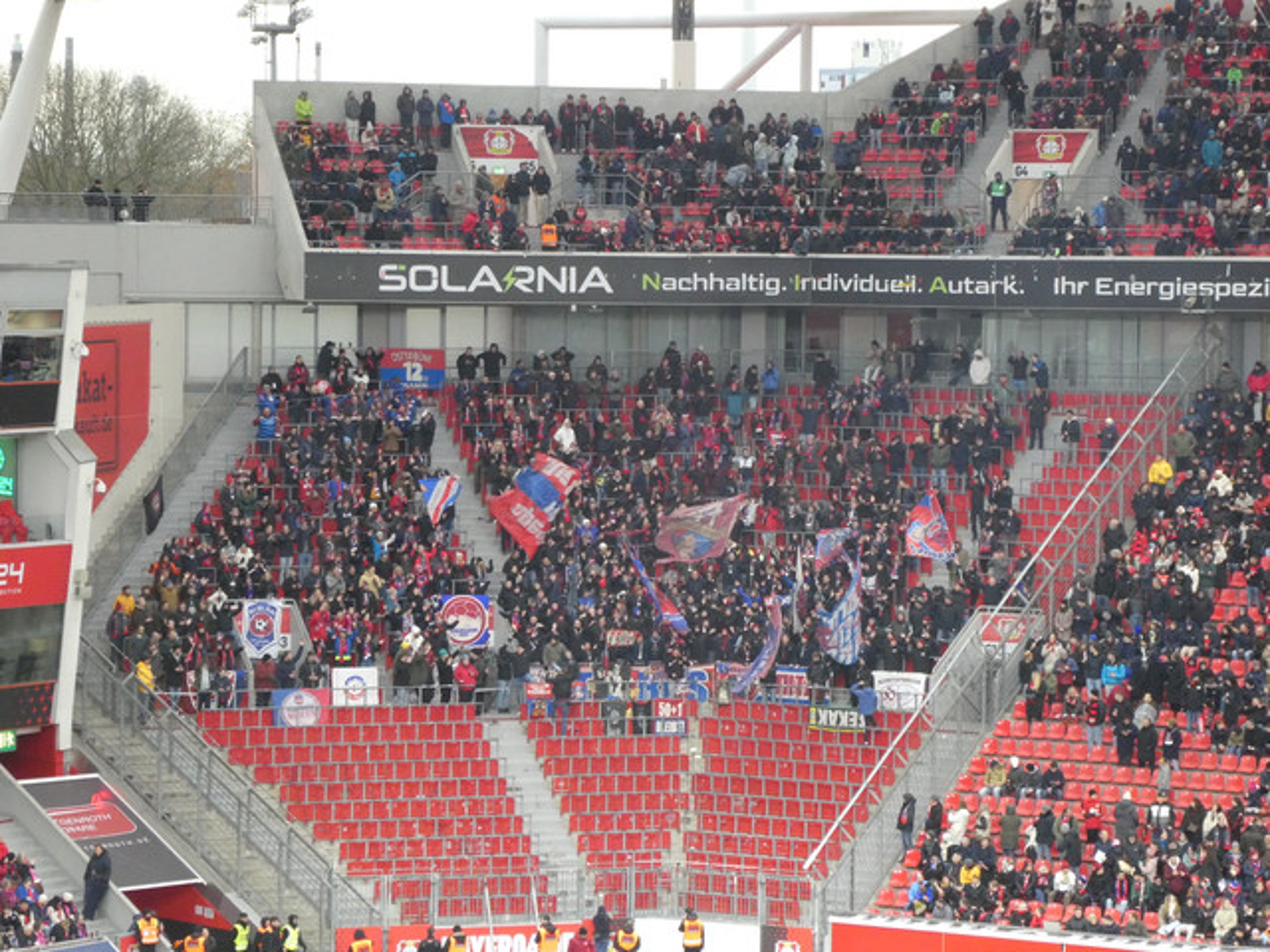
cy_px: 476
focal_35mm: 135
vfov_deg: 11.0
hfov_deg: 14.6
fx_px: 4953
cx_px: 635
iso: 800
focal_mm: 24.2
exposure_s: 1/80
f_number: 5.3
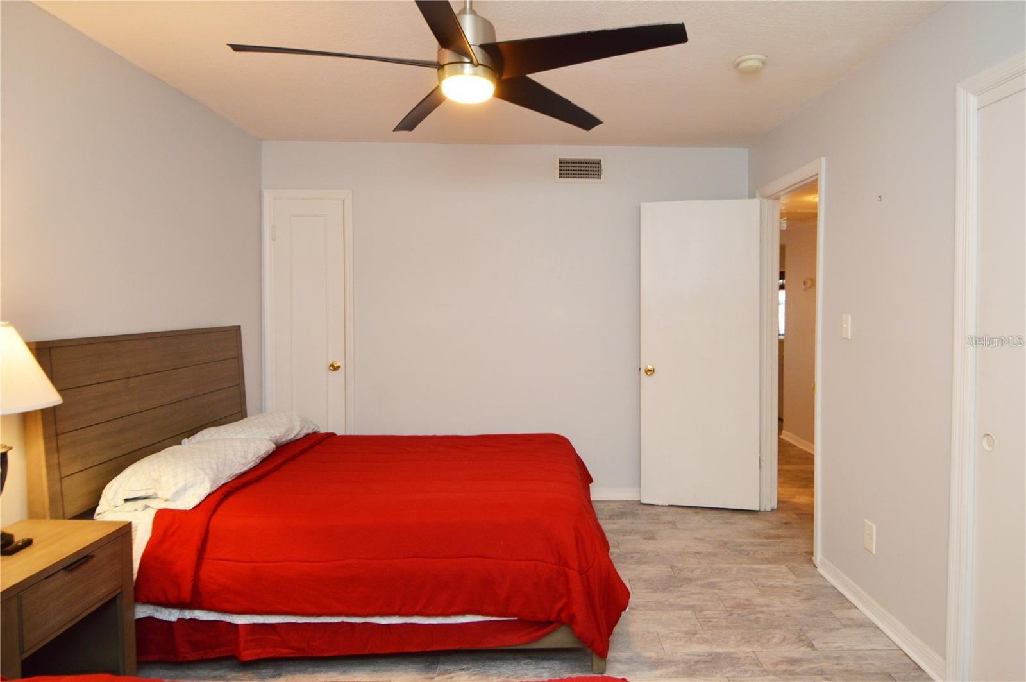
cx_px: 513
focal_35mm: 18
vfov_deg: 67.3
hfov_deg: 90.1
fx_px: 512
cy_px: 341
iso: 500
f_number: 4
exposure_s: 1/60
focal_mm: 12
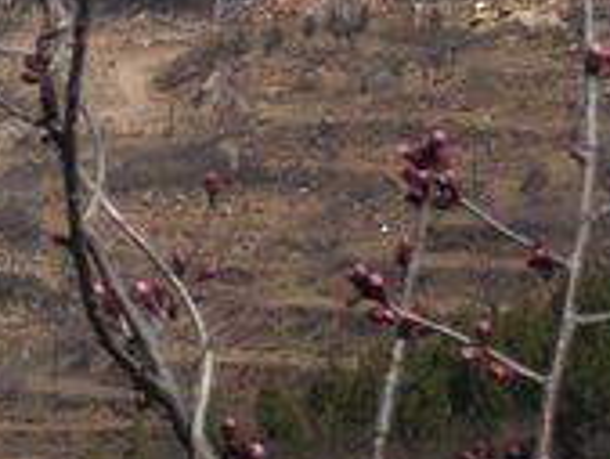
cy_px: 105
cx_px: -372
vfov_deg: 3.0
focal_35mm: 489
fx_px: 8623
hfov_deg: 4.0
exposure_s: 1/640
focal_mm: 14.1
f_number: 5.2
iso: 100
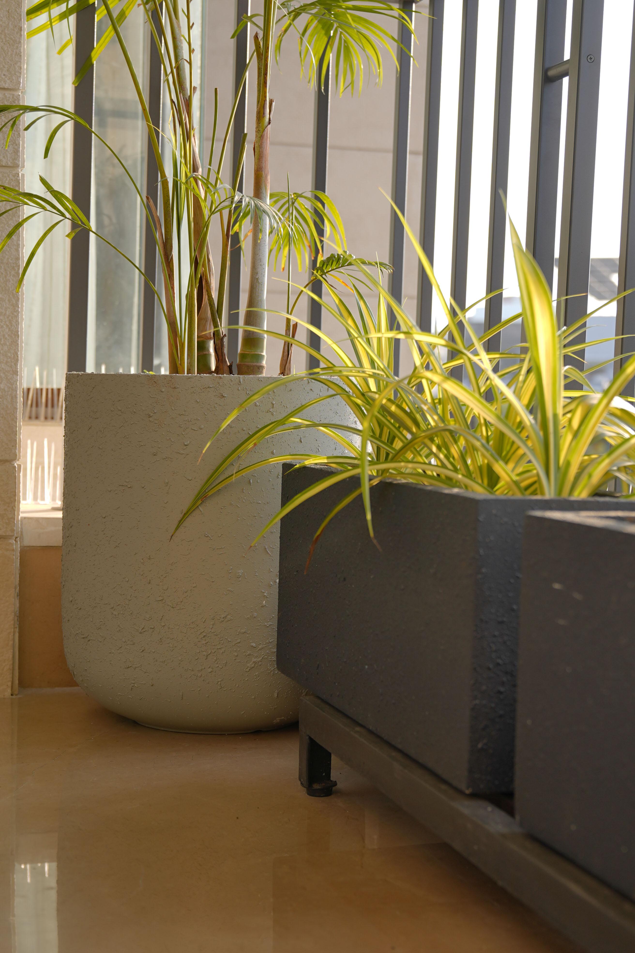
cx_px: 318
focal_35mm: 63
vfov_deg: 31.9
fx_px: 1667
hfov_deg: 21.6
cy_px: 476
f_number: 3.5
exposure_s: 1/200
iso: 80
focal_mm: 42
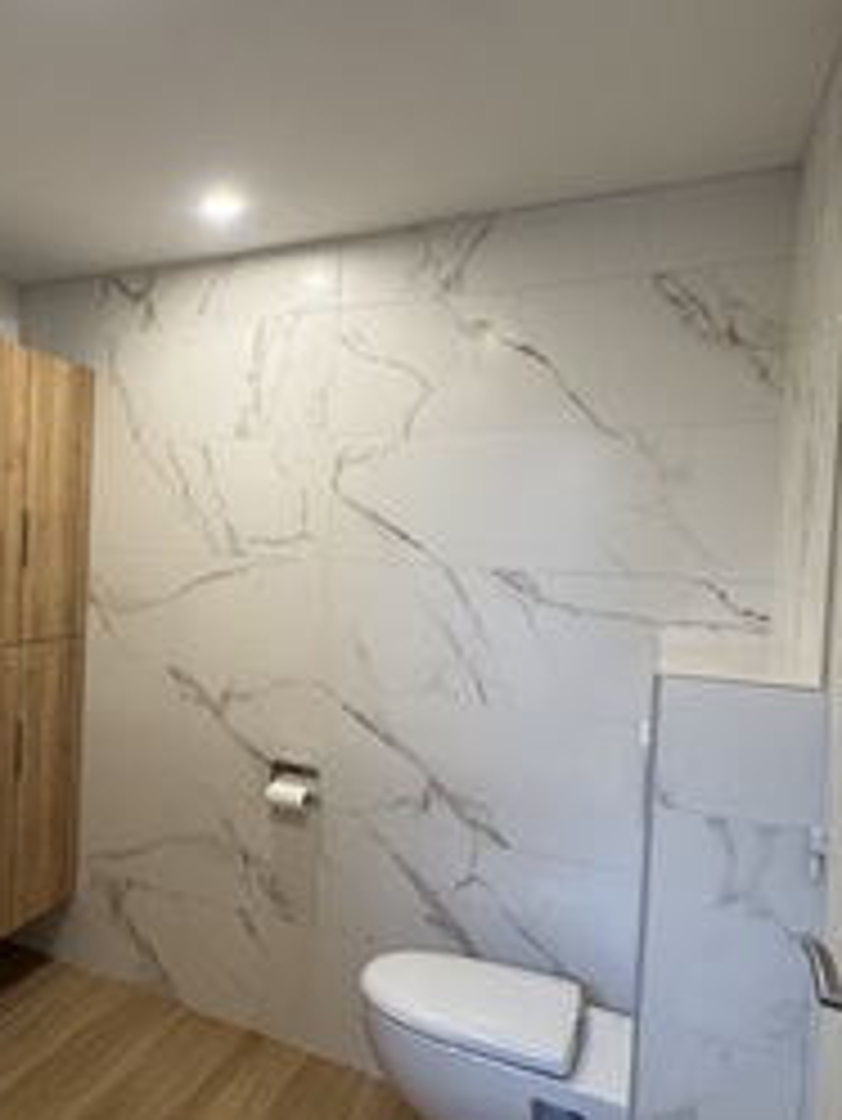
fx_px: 875
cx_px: 108
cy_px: 567
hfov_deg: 47.0
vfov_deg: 65.3
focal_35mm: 27
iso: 200
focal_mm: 2.22
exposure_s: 1/50
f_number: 2.2
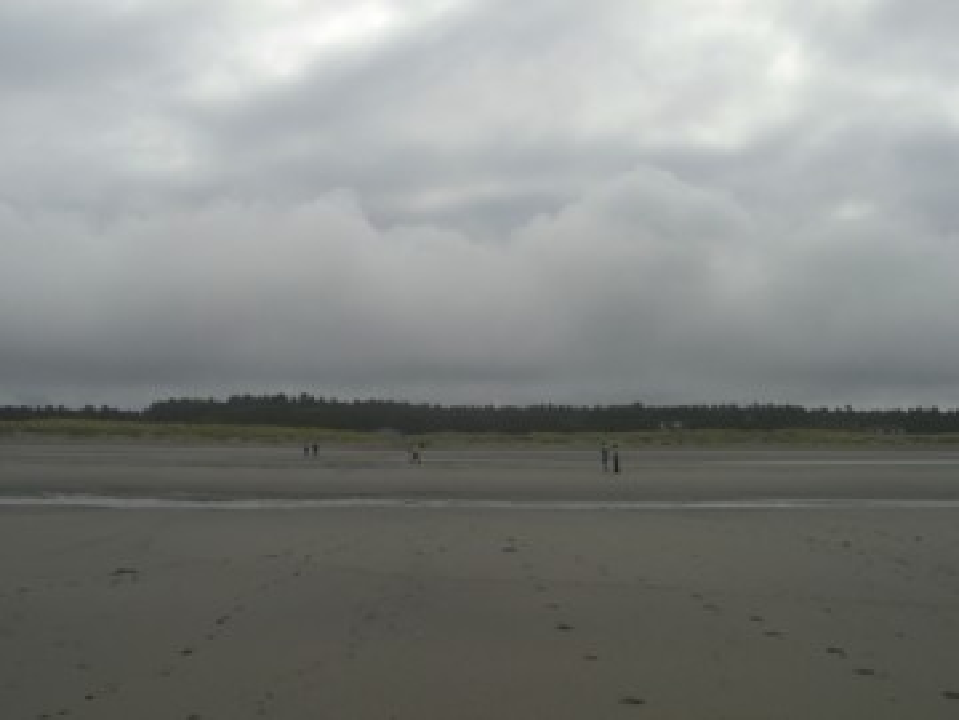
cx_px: 480
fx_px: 1053
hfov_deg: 49.0
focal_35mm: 38
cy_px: 360
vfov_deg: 37.7
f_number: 4.4
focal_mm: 6.3
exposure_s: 1/1000
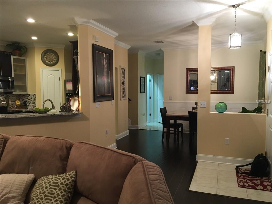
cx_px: 136
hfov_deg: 61.7
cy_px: 102
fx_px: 228
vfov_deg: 48.2
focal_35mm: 29
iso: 160
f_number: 2.2
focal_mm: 4.15
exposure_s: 1/30
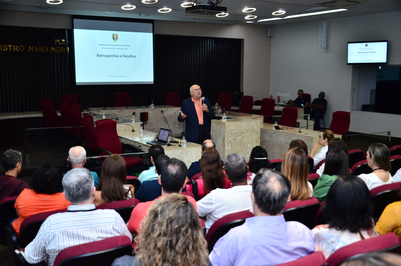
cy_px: 133
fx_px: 434
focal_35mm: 39
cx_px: 200
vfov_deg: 34.1
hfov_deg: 49.6
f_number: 4
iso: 1250
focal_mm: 26
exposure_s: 1/160
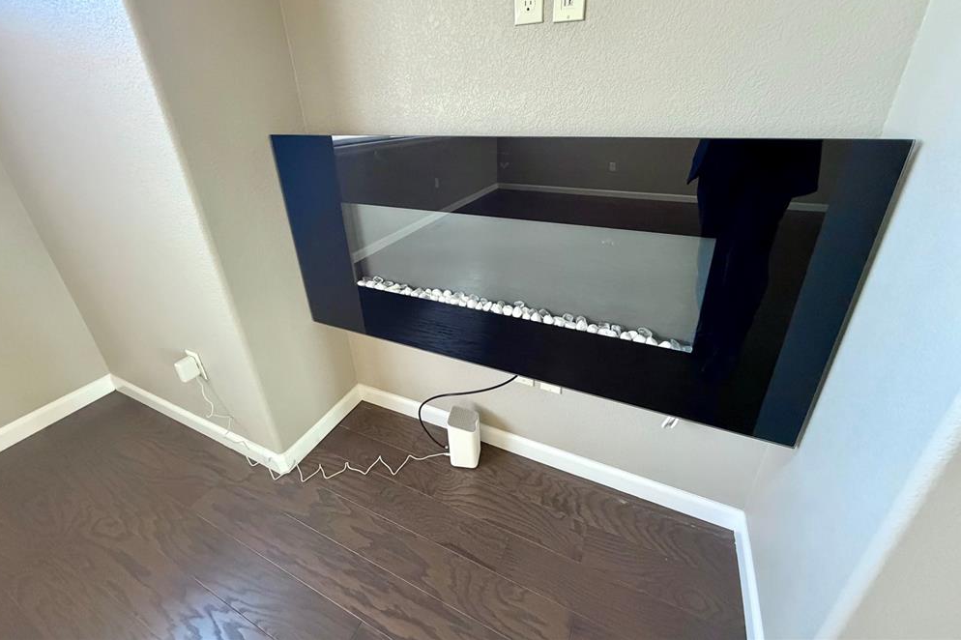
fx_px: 400
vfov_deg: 76.8
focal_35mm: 15
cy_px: 270
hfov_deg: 100.4
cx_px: 481
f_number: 2.2
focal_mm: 2.22
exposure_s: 1/60
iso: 800
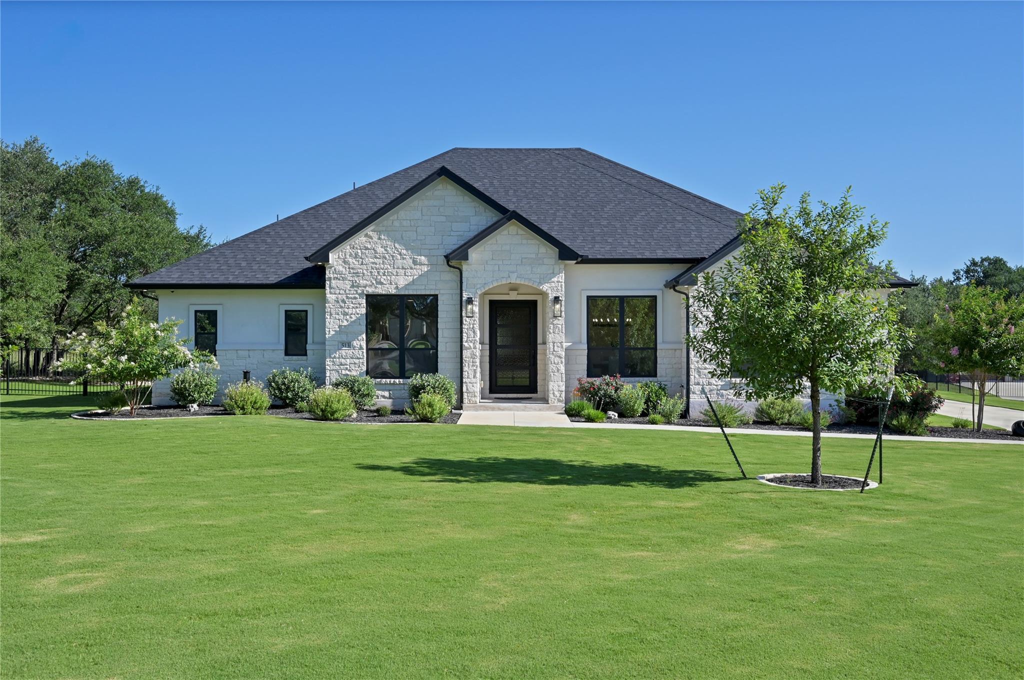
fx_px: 852
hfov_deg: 62.0
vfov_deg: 43.5
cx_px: 512
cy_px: 340
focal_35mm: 30
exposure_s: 1/4000
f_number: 8
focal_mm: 30
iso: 800
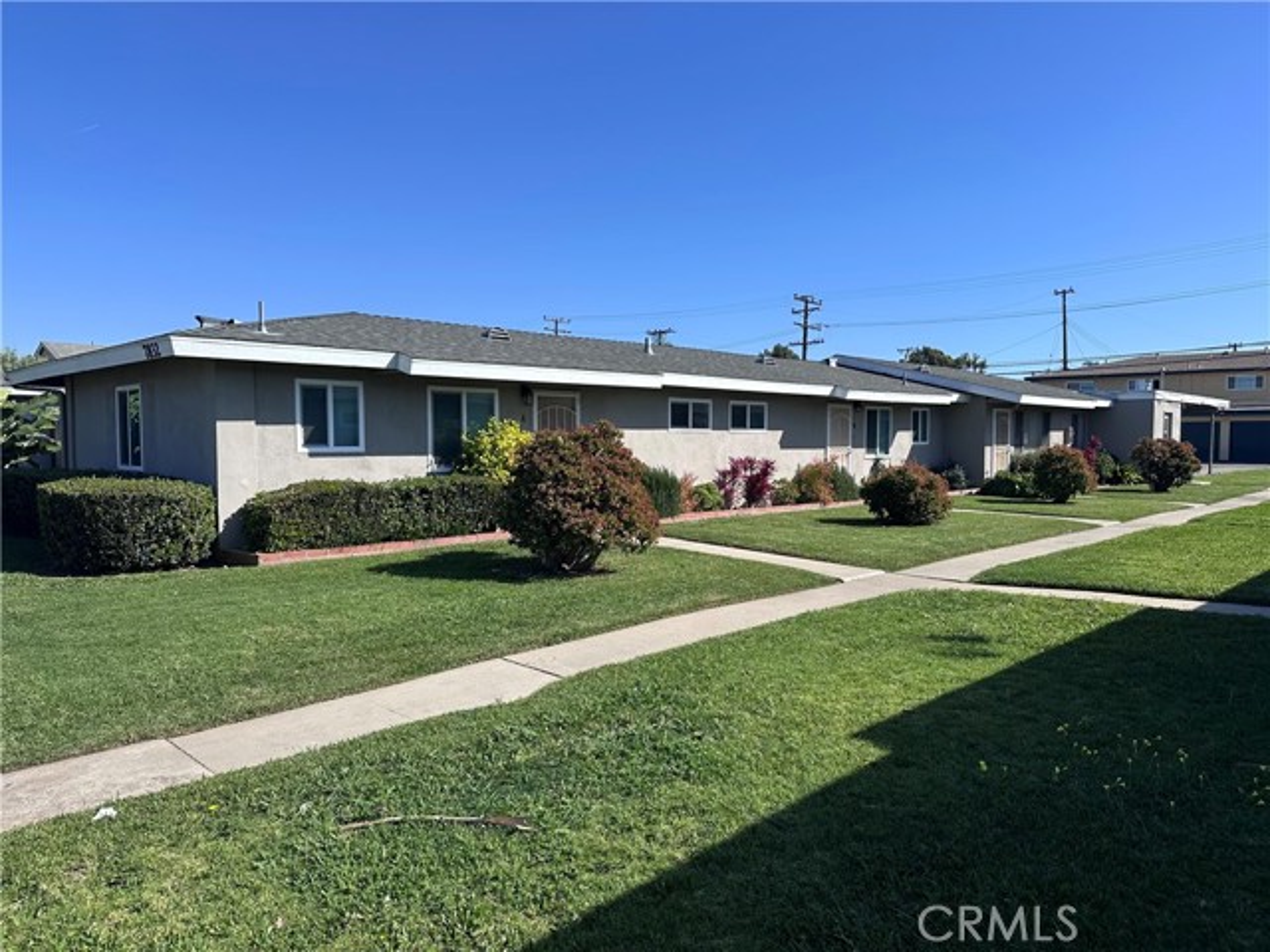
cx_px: 635
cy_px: 476
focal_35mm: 24
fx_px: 881
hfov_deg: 71.6
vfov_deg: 56.8
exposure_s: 1/4545
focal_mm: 6.86
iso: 80
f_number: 1.78
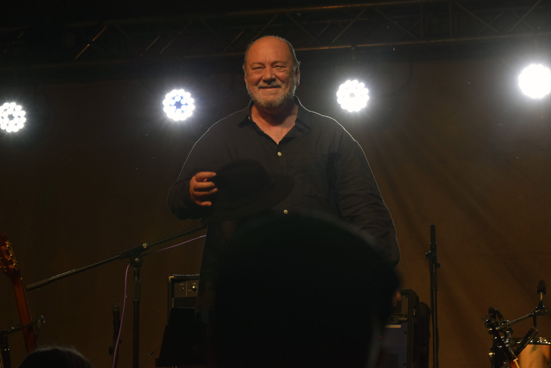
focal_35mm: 123
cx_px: 276
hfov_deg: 16.7
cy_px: 184
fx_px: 1883
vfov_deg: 11.1
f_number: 8
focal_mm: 82
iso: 400
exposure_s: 1/200
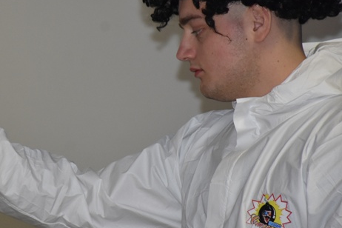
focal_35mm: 341
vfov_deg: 4.0
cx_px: 88
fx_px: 3239
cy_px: 81
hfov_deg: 6.0
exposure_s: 1/60
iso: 1250
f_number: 5.6
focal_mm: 140
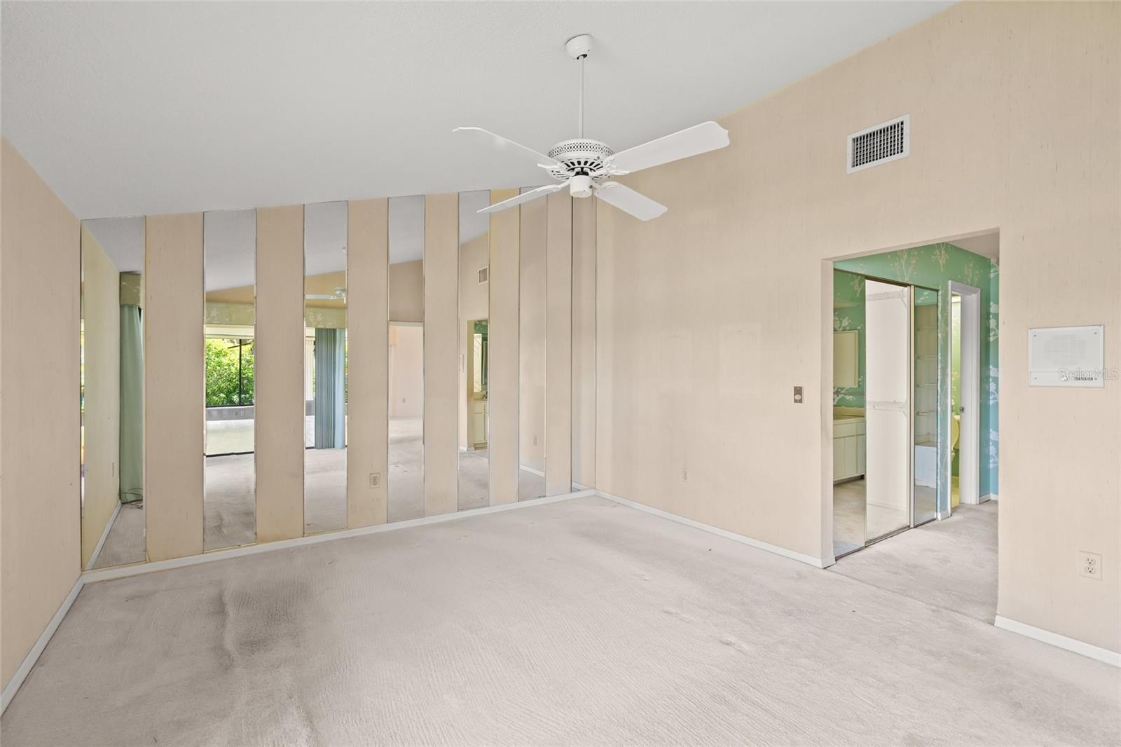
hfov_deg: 96.7
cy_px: 374
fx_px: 498
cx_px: 560
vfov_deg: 73.7
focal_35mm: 16
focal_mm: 16
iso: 250
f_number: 6.3
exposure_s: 1/2.5
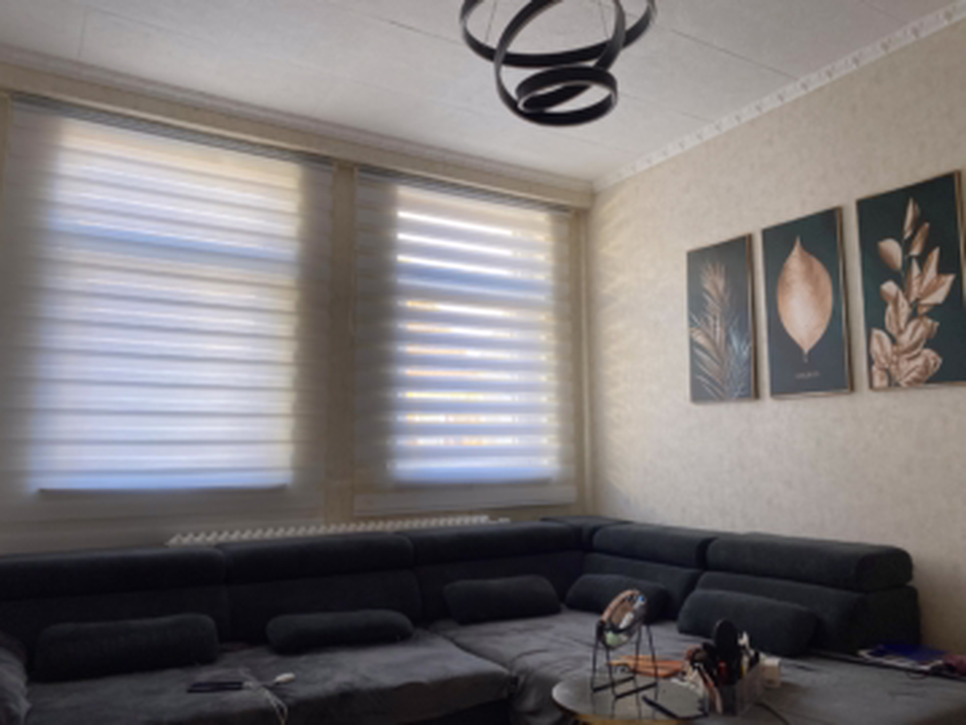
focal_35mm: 26
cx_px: 483
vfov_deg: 53.1
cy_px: 362
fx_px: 726
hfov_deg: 67.3
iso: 100
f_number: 1.8
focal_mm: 4.25
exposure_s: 1/120
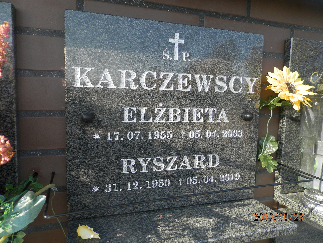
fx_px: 233
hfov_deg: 69.4
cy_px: 122
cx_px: 162
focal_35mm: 25
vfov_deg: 54.9
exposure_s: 1/200
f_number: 3.1
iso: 80
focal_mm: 4.5
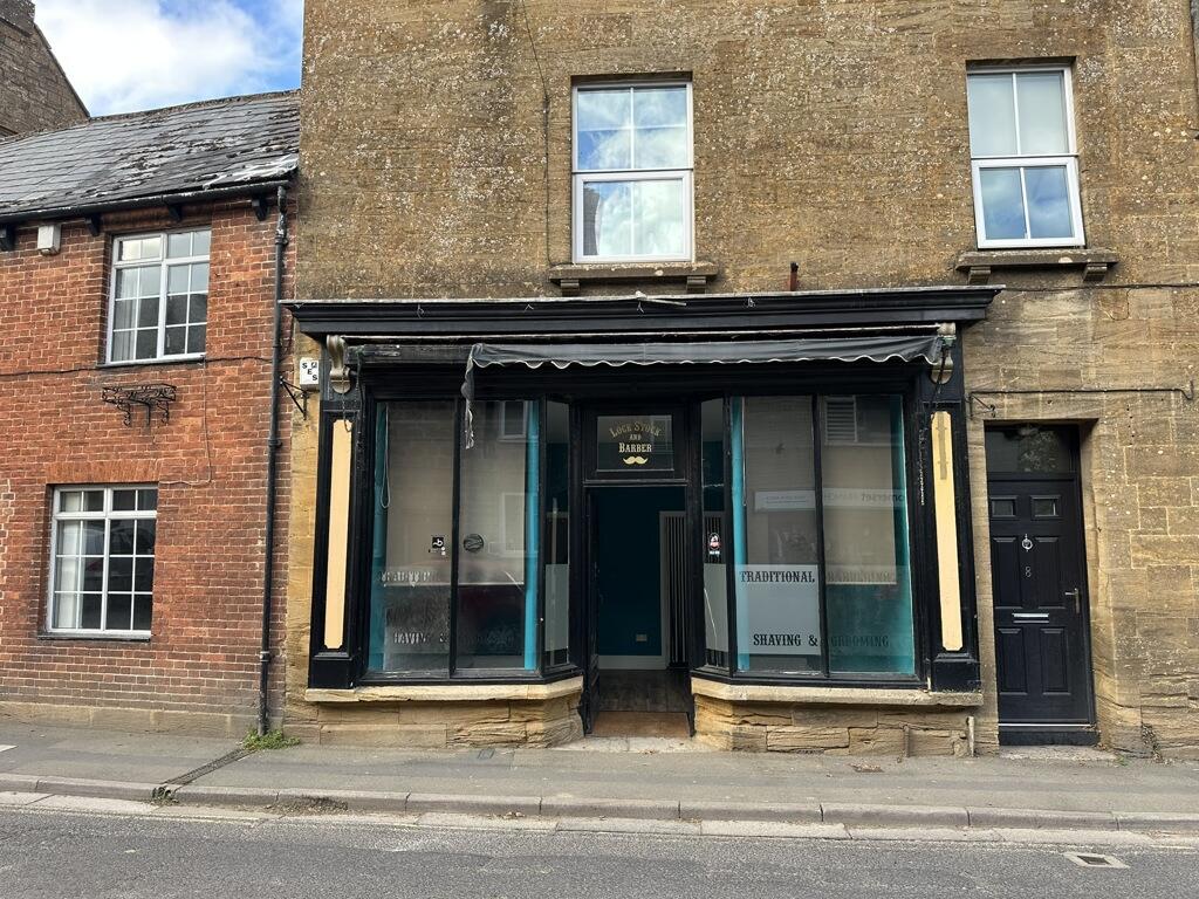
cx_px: 600
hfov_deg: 71.6
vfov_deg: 56.8
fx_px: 831
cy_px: 450
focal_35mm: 24
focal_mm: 6.86
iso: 80
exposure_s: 1/421
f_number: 1.78
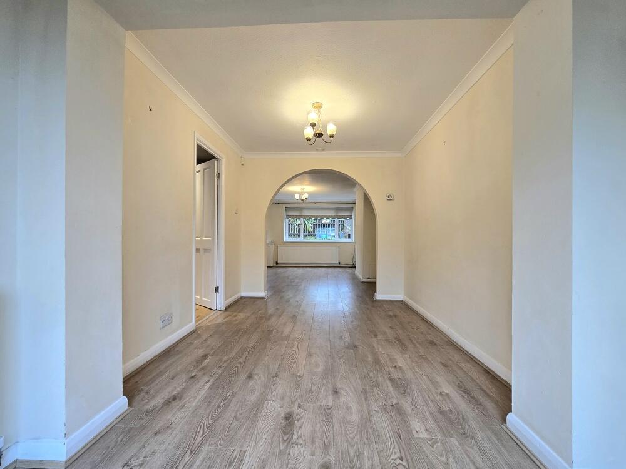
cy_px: 234
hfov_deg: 106.2
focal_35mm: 13
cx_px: 313
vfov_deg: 89.9
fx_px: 235
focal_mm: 2.2
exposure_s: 1/50.3
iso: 125
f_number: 2.2
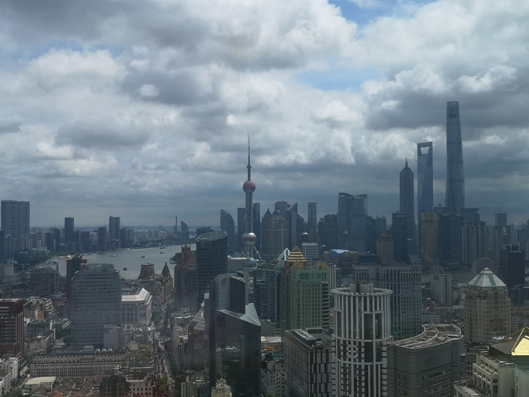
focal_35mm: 44
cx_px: 264
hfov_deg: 42.9
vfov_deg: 32.9
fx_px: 672
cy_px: 198
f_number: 1.8
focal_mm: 3.95
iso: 50
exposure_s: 1/1031
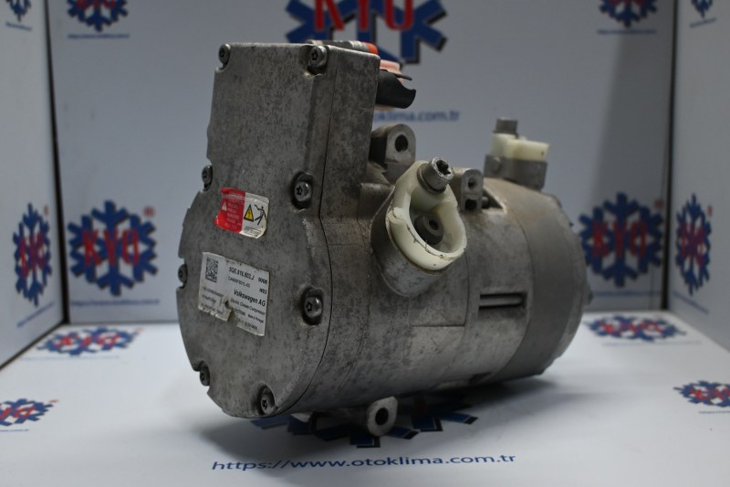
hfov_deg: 48.7
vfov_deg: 33.6
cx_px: 365
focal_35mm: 40
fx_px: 806
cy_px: 244
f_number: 4.5
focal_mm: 26.5
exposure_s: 1/125
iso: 900
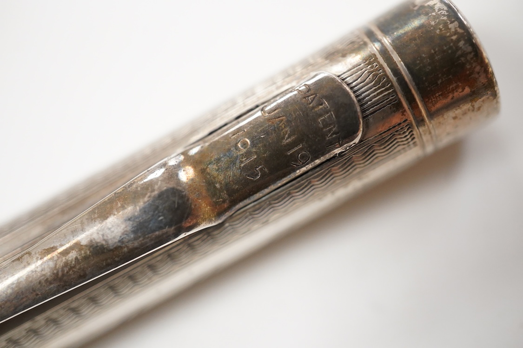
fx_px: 654
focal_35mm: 45
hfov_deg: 43.6
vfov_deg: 29.9
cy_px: 174
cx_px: 262
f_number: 7.1
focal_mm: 30
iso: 2500
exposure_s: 1/200
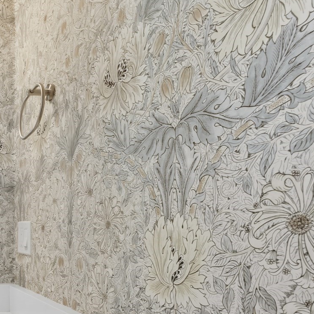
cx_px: -97
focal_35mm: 33
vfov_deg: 48.3
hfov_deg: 34.6
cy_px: 226
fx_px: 339
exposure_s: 6
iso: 100
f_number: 22
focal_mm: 14
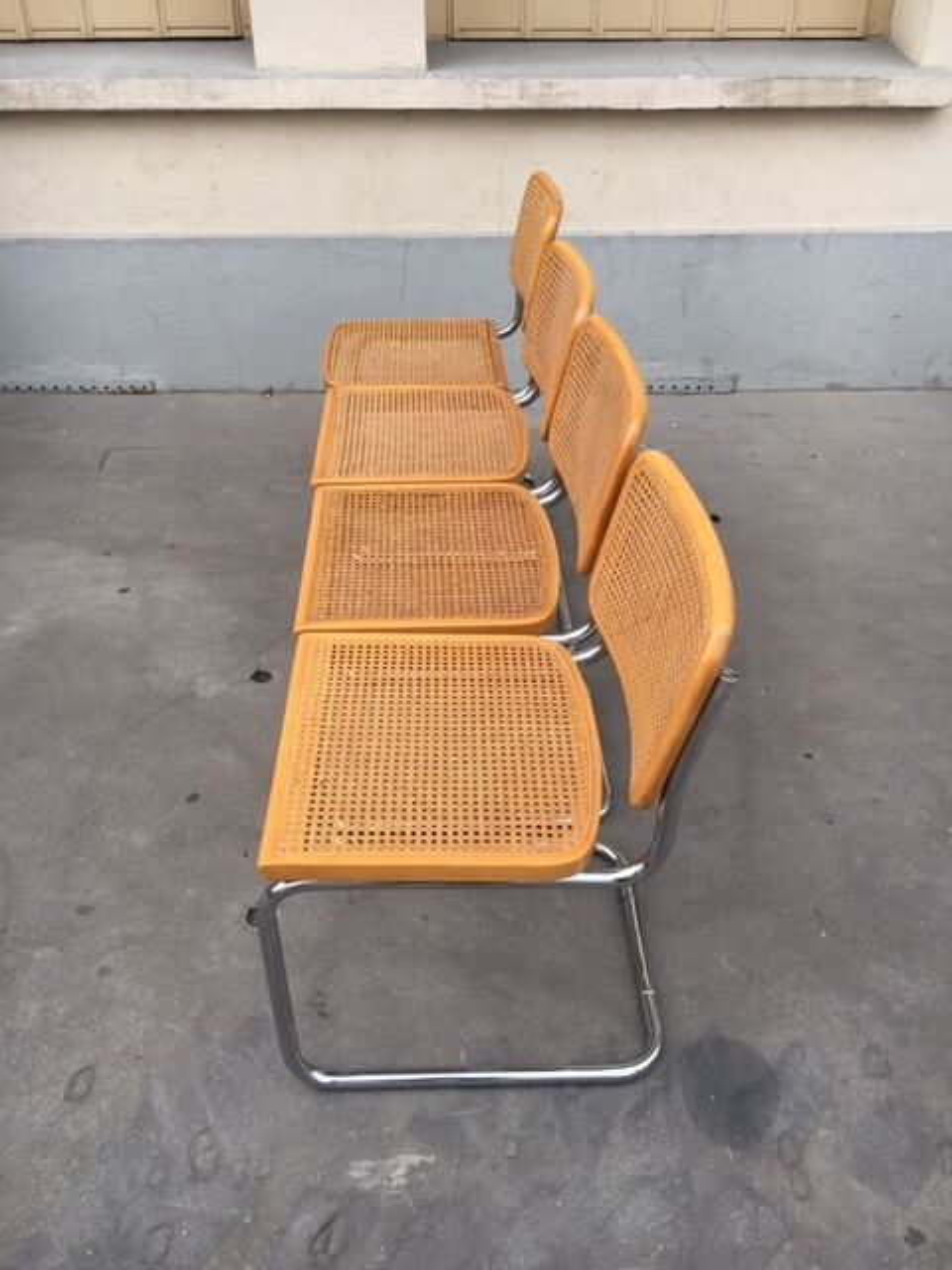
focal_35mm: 29
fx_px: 1063
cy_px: 635
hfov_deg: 48.2
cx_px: 476
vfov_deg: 61.7
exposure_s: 1/1115
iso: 25
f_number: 2.2
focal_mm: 4.15
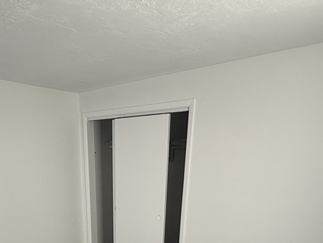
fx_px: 299
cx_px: 120
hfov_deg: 56.1
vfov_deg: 37.8
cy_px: 259
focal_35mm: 32
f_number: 2.2
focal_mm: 2.22
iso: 80
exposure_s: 1/99
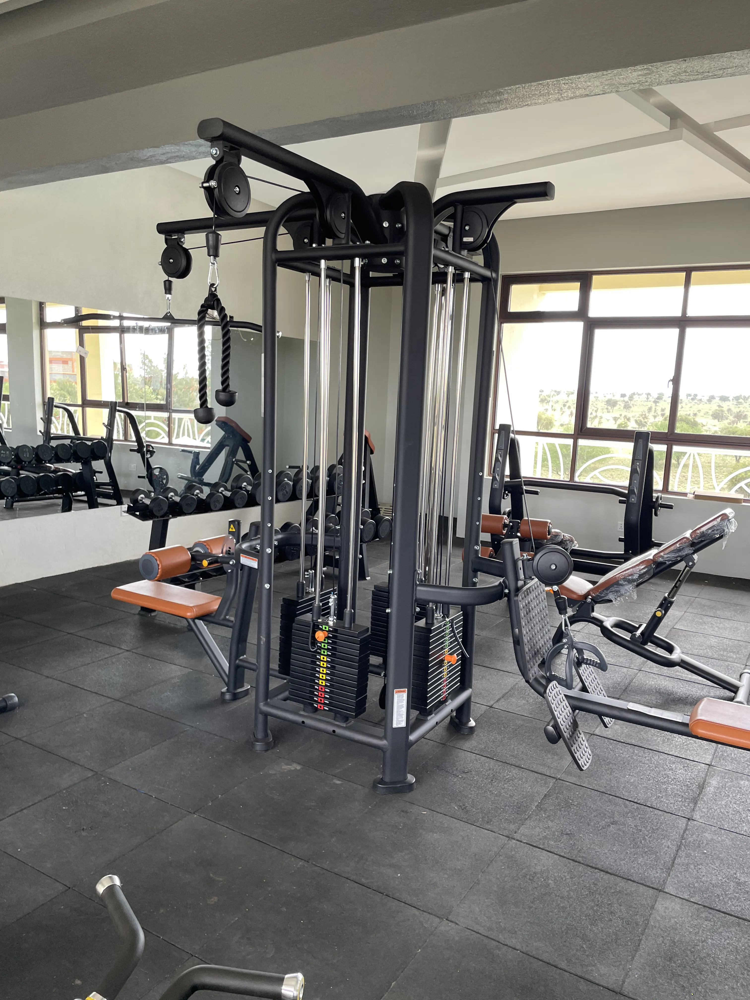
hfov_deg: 53.1
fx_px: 751
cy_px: 500
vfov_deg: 67.3
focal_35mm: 26
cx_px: 375
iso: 80
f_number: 1.6
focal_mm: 4.2
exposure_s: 1/121
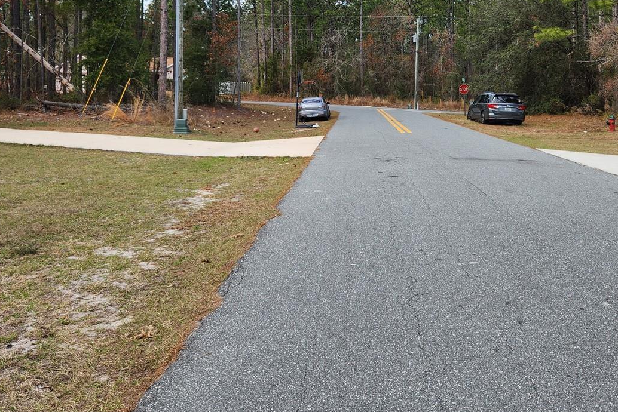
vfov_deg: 35.1
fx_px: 635
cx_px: 326
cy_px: 96
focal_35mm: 37
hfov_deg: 51.8
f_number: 1.8
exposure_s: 1/1033
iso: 20
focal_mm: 5.4
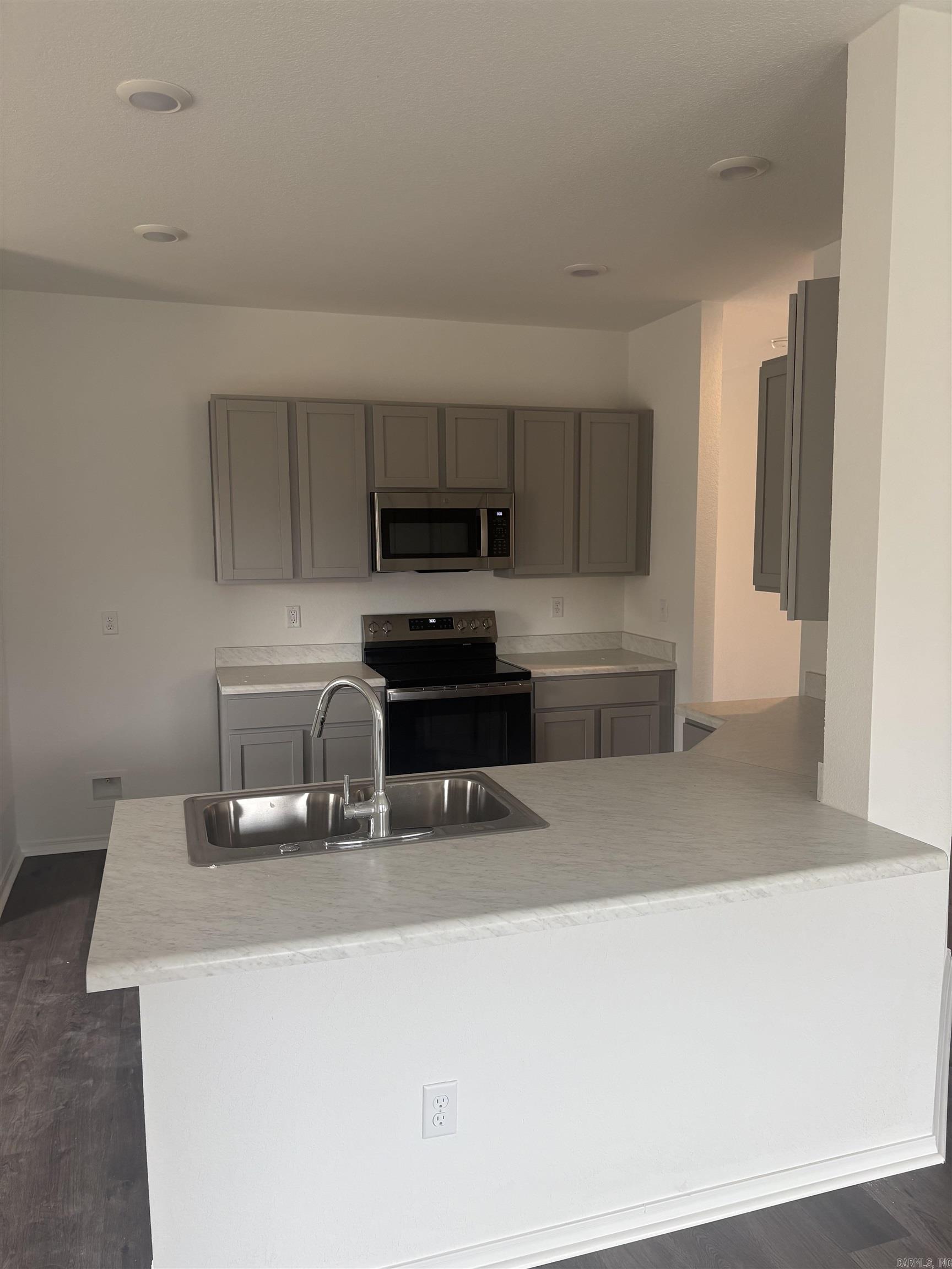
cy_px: 634
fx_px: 953
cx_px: 476
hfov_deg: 53.1
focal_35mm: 26
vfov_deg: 67.3
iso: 100
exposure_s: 1/120
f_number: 1.6
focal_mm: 5.96
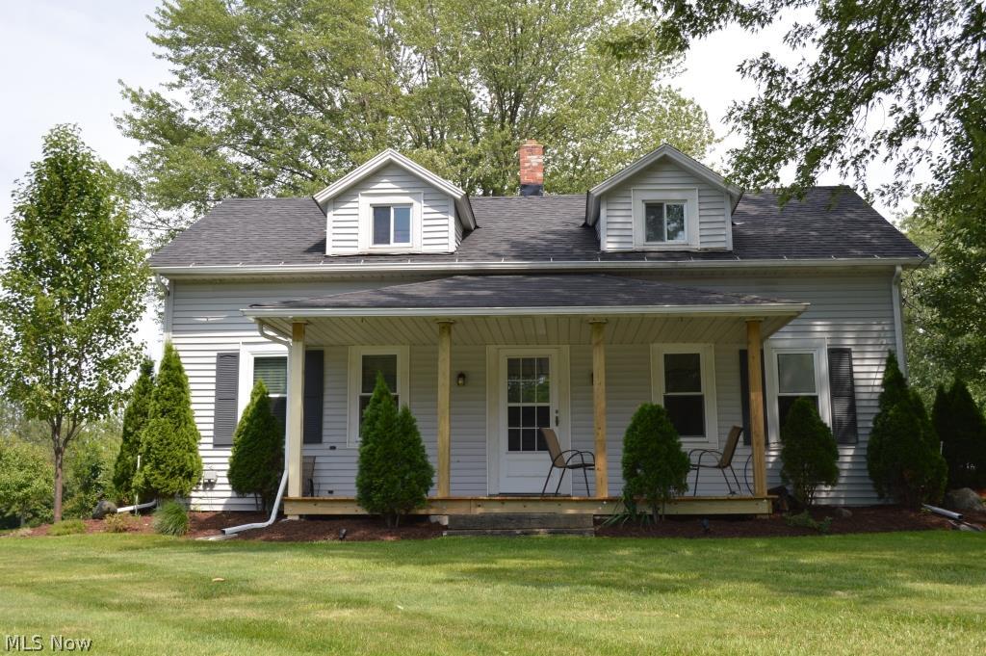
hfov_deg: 49.6
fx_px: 1067
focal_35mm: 39
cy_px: 328
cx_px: 493
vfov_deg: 34.2
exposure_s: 1/200
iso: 100
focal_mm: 26
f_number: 5.6
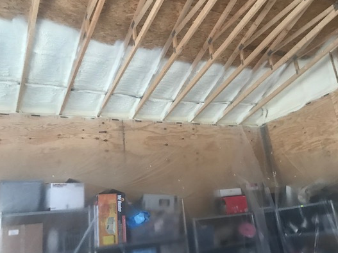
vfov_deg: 41.7
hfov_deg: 53.8
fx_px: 332
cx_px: 194
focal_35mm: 34
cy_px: 115
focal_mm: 3.99
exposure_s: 1/9
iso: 100
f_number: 1.8
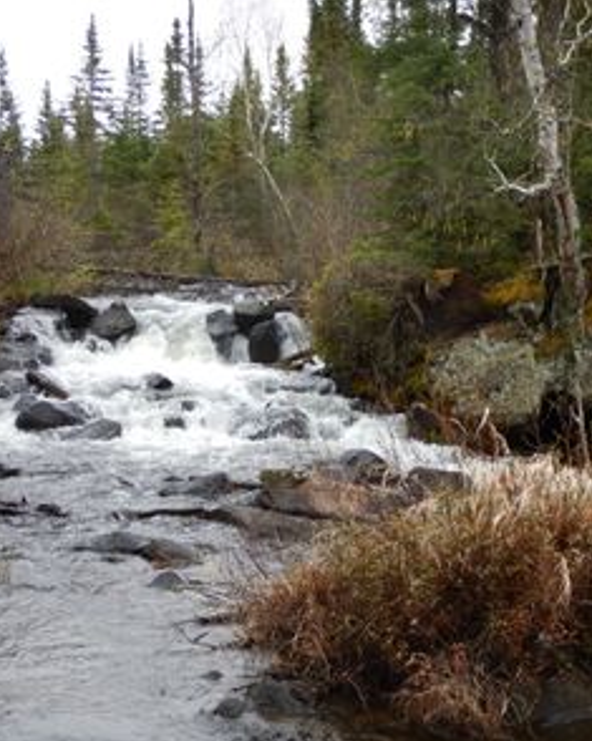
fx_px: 1512
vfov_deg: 27.5
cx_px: 413
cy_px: 376
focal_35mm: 69
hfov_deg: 22.0
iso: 125
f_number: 4.3
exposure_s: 1/100
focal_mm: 9.2
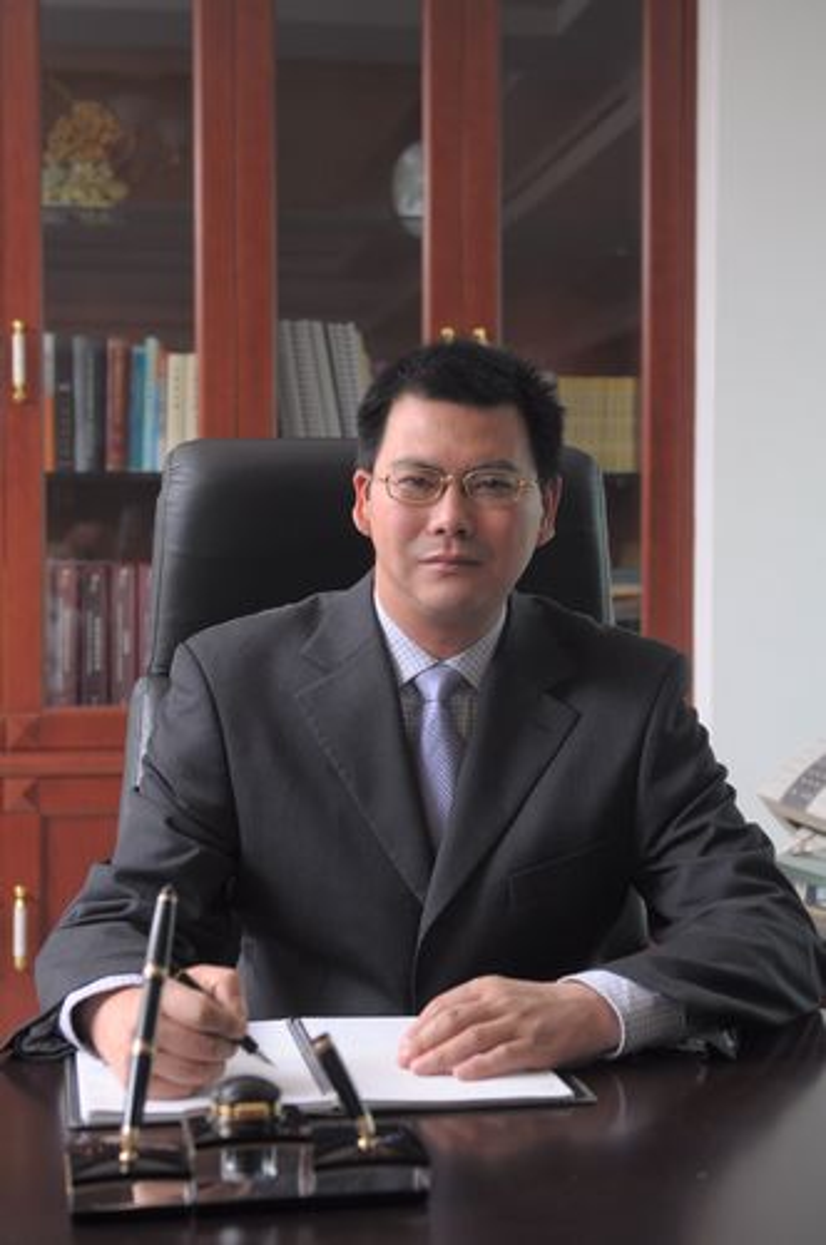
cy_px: 622
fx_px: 2071
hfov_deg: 22.6
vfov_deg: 33.4
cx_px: 413
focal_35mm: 60
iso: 250
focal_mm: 40
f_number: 3.5
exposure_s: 1/25
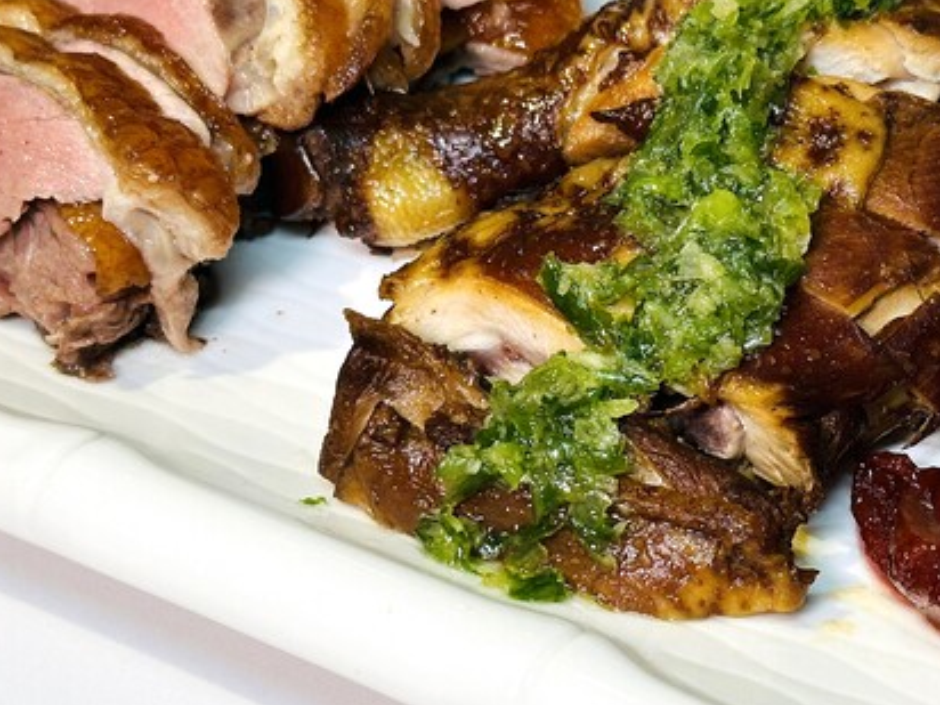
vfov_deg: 14.9
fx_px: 2688
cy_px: 245
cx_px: 684
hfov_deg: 19.7
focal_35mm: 99
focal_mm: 6.86
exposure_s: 1/120
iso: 80
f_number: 1.78
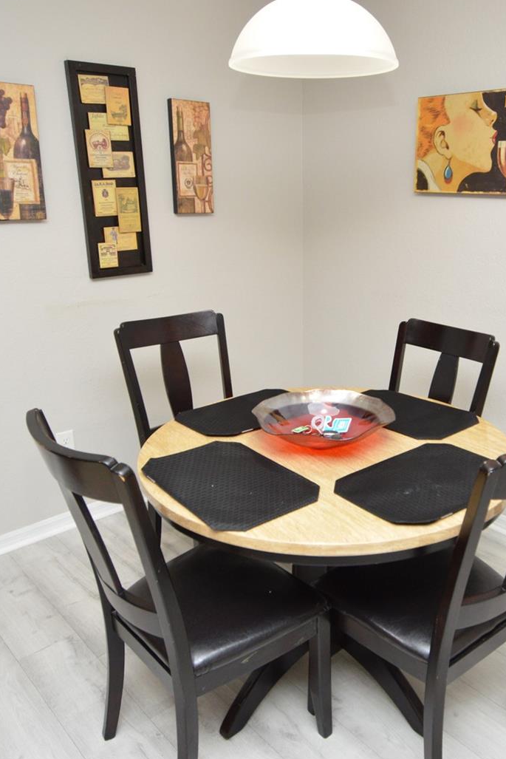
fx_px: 590
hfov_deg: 45.9
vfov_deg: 65.5
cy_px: 381
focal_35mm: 28
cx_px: 324
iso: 560
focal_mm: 12
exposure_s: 1/60
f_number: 4
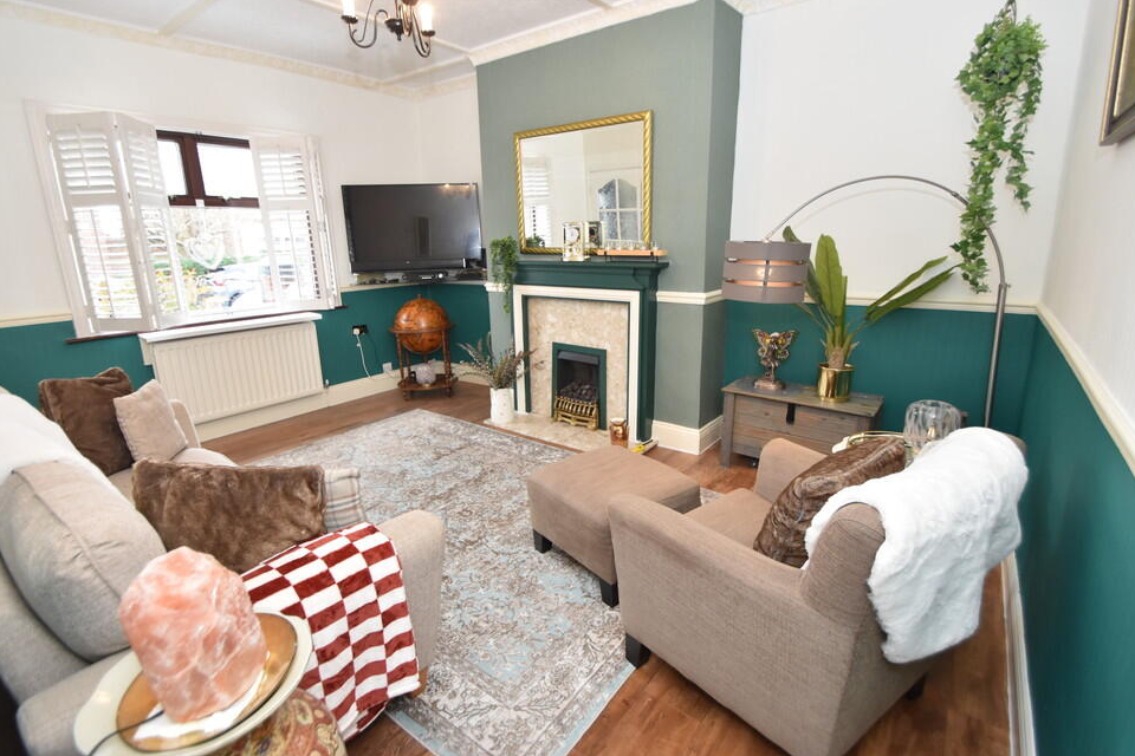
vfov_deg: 73.7
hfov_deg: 96.7
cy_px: 357
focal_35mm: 16
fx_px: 504
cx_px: 564
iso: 800
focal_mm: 10
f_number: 4.5
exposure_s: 1/80
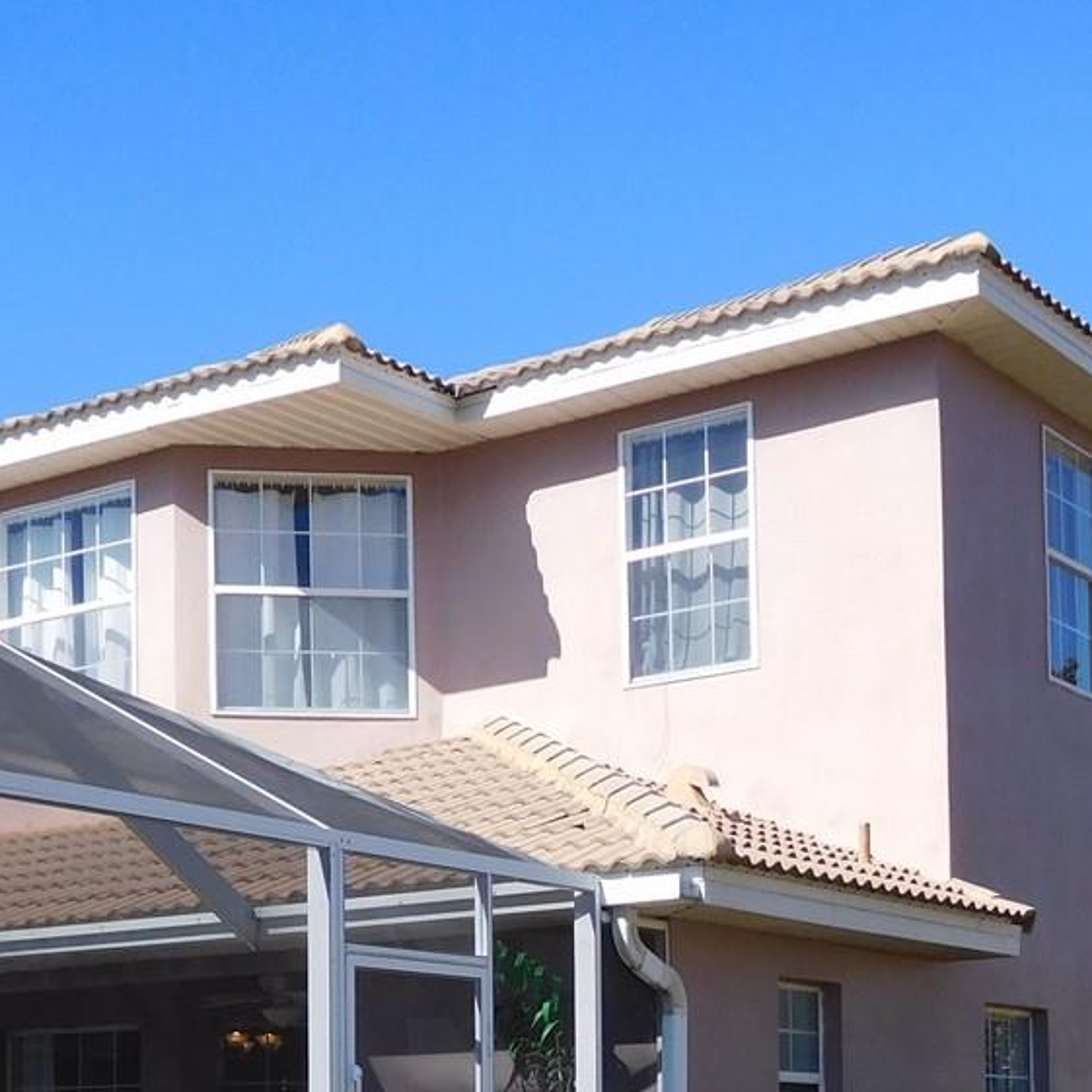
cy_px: 1049
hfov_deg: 27.0
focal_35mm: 63
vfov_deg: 26.1
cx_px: 309
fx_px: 2248
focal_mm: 4.5
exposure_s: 1/1250
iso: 125
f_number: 3.4
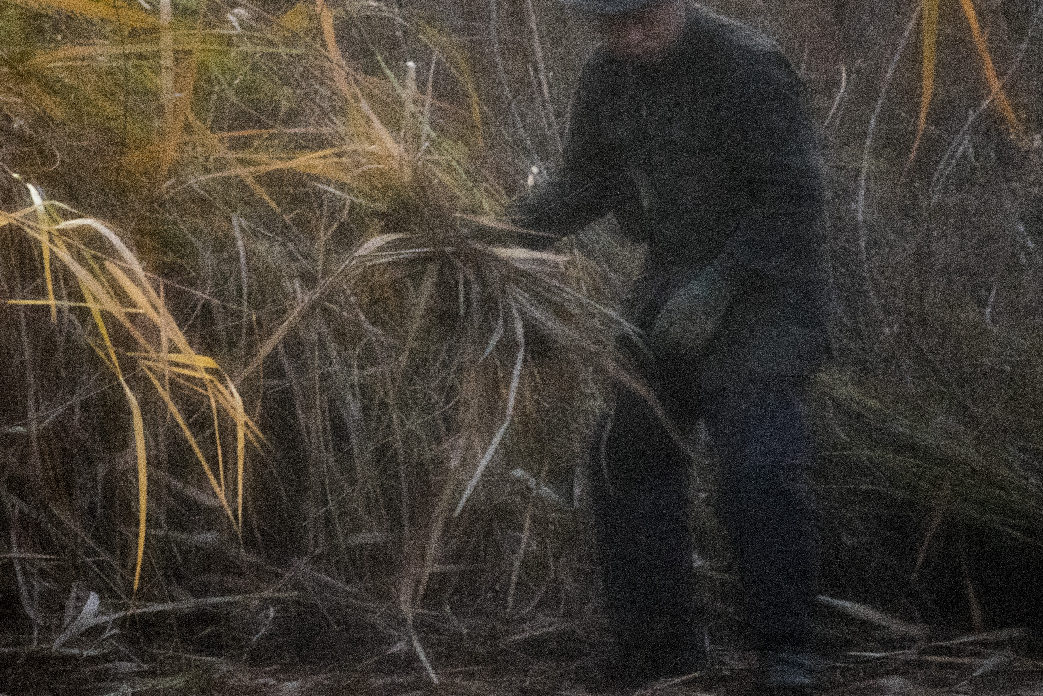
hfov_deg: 3.7
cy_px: 130
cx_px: 541
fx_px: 16341
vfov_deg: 2.4
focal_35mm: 564
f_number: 5.6
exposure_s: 1/500
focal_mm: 200
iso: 4000
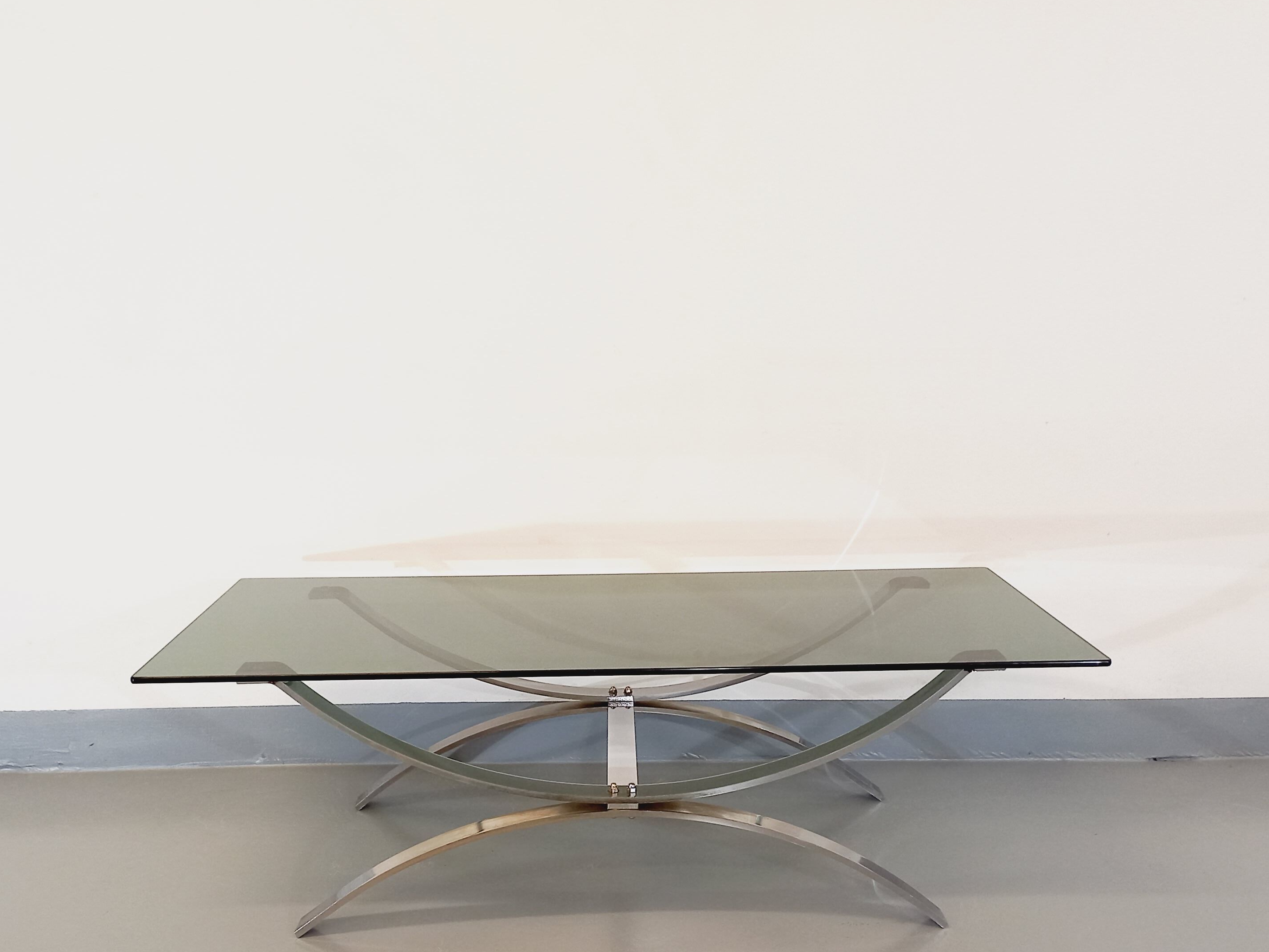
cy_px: 617
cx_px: 622
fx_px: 1283
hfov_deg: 52.6
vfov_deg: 40.3
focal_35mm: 35
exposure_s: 1/49
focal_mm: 4.65
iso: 125
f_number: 1.8
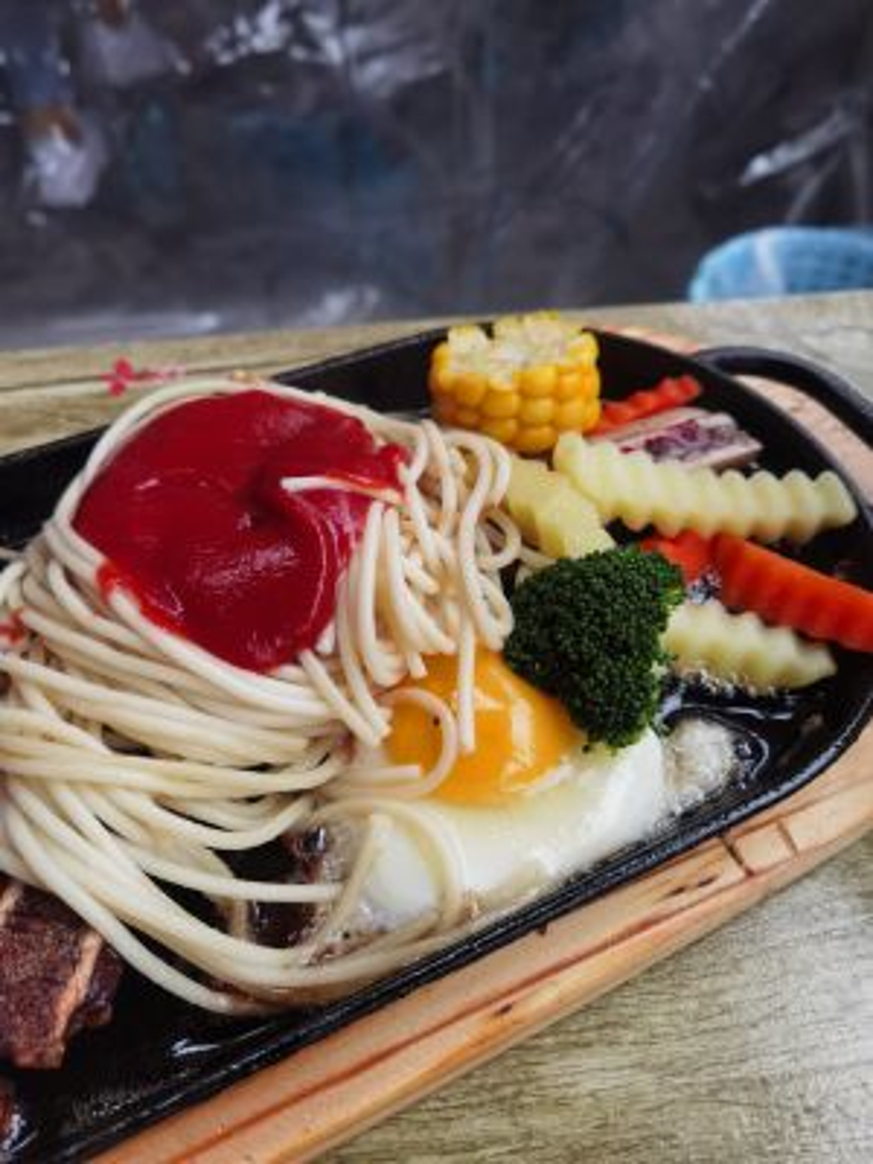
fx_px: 908
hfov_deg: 51.4
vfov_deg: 65.3
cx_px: 436
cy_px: 582
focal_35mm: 27
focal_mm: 6.71
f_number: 1.9
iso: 50
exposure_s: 1/159
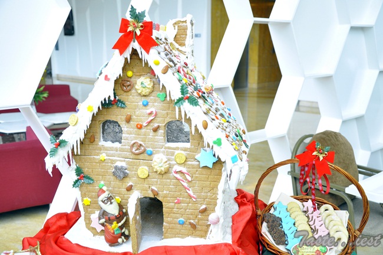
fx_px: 399
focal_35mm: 38
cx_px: 192
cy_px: 128
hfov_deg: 51.3
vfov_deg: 35.4
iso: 640
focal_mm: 25
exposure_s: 1/80
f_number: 4.5
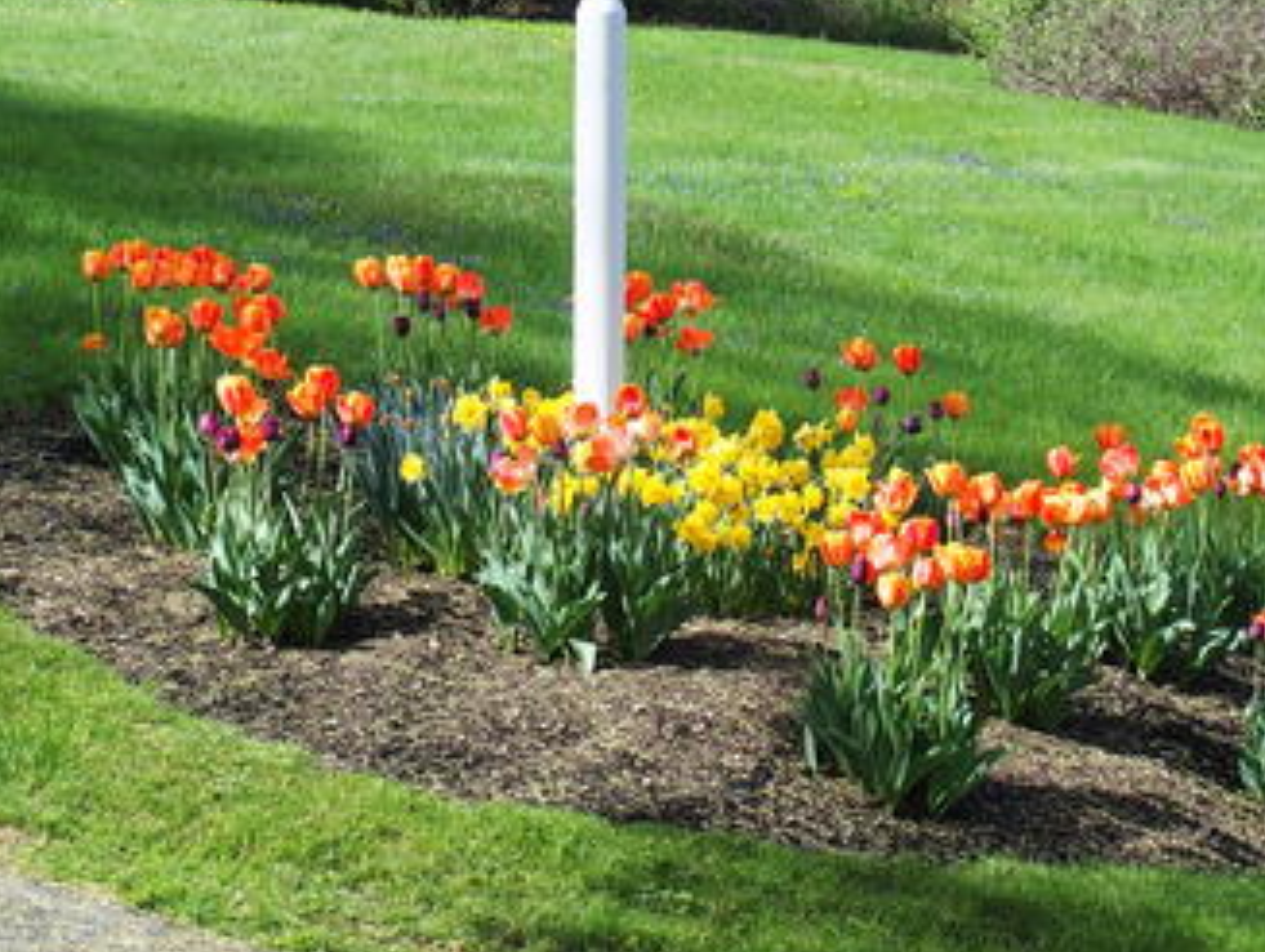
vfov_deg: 9.7
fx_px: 5634
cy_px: 383
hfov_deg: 12.8
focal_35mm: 154
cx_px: 530
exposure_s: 1/800
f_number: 3.5
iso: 100
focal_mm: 24
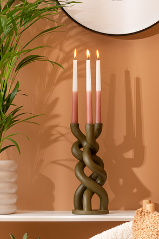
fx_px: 1696
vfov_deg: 8.0
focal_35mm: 256
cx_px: 93
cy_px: 68
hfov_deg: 5.4
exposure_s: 1/15
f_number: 11
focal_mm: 130
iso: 100
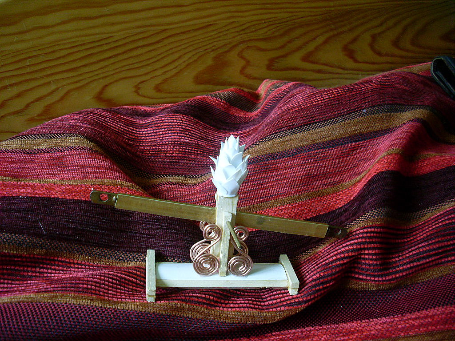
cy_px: 170
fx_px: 499
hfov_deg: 49.0
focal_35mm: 38
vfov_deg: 37.7
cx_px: 228
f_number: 3
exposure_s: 1/45
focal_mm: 6.3
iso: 200
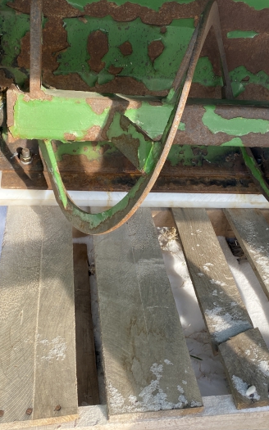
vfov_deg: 47.1
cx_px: 166
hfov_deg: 30.4
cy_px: 192
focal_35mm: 42
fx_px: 493
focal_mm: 4.25
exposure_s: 1/233
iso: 32
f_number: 1.8
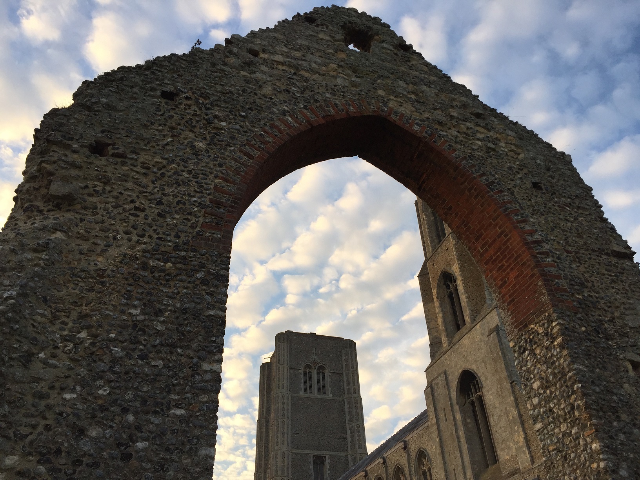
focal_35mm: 29
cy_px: 240
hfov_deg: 61.7
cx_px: 320
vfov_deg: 48.2
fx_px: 536
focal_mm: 4.15
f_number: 2.2
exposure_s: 1/421
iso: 32
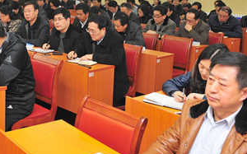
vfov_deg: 25.7
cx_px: 48
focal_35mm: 49
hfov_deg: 39.4
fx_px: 330
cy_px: 26
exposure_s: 1/125
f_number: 3.5
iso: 800
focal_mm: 24
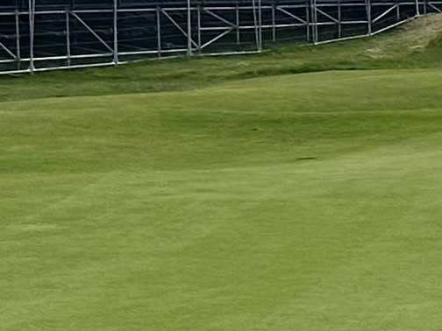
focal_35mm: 192
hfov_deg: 9.3
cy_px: 208
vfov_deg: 7.7
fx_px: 2452
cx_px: 1024
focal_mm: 6.86
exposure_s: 1/8197
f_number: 1.78
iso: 80
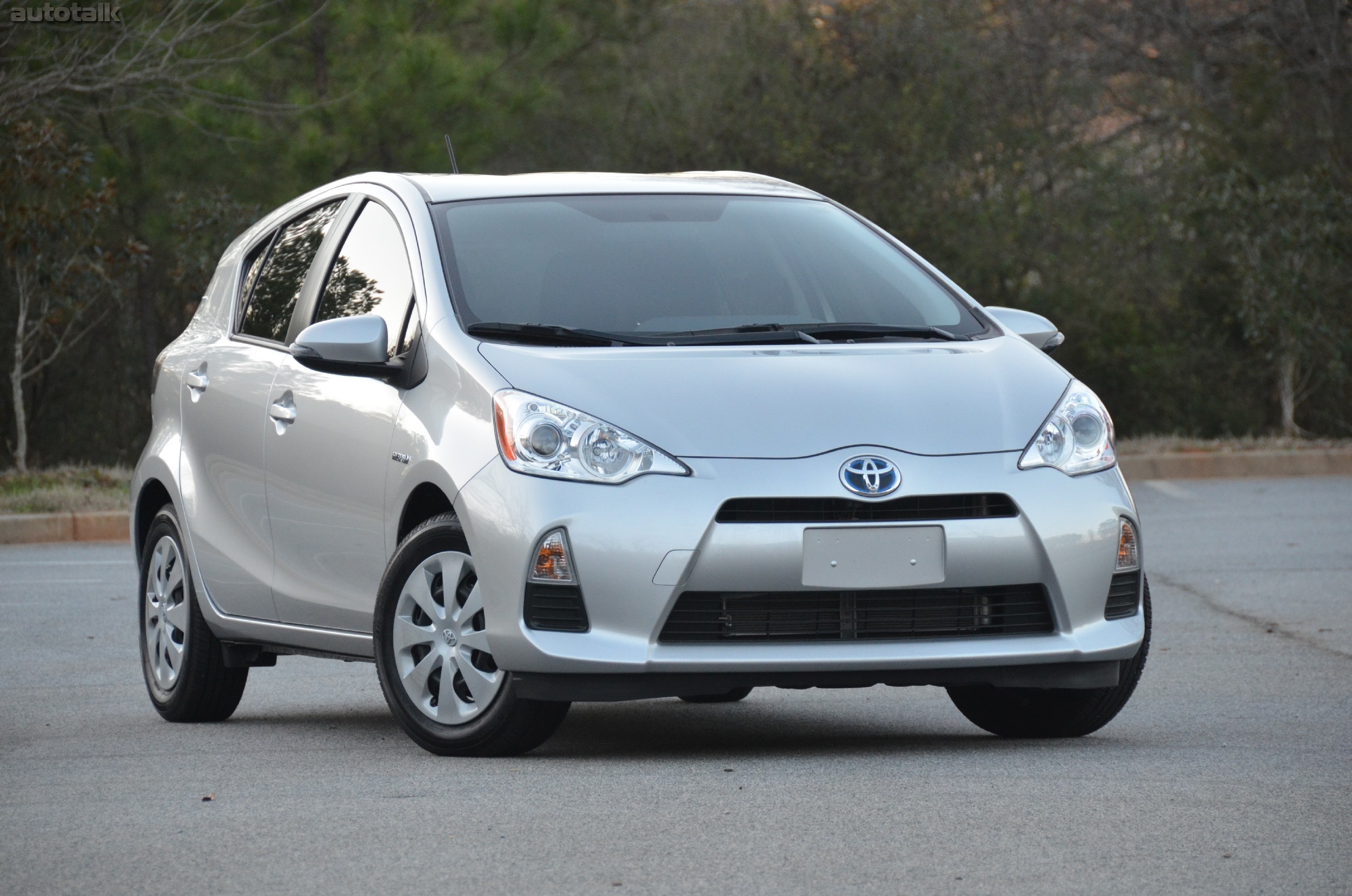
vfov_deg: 6.8
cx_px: 676
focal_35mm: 202
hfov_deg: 10.2
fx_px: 7589
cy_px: 448
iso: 1600
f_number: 5.6
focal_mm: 135
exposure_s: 1/320
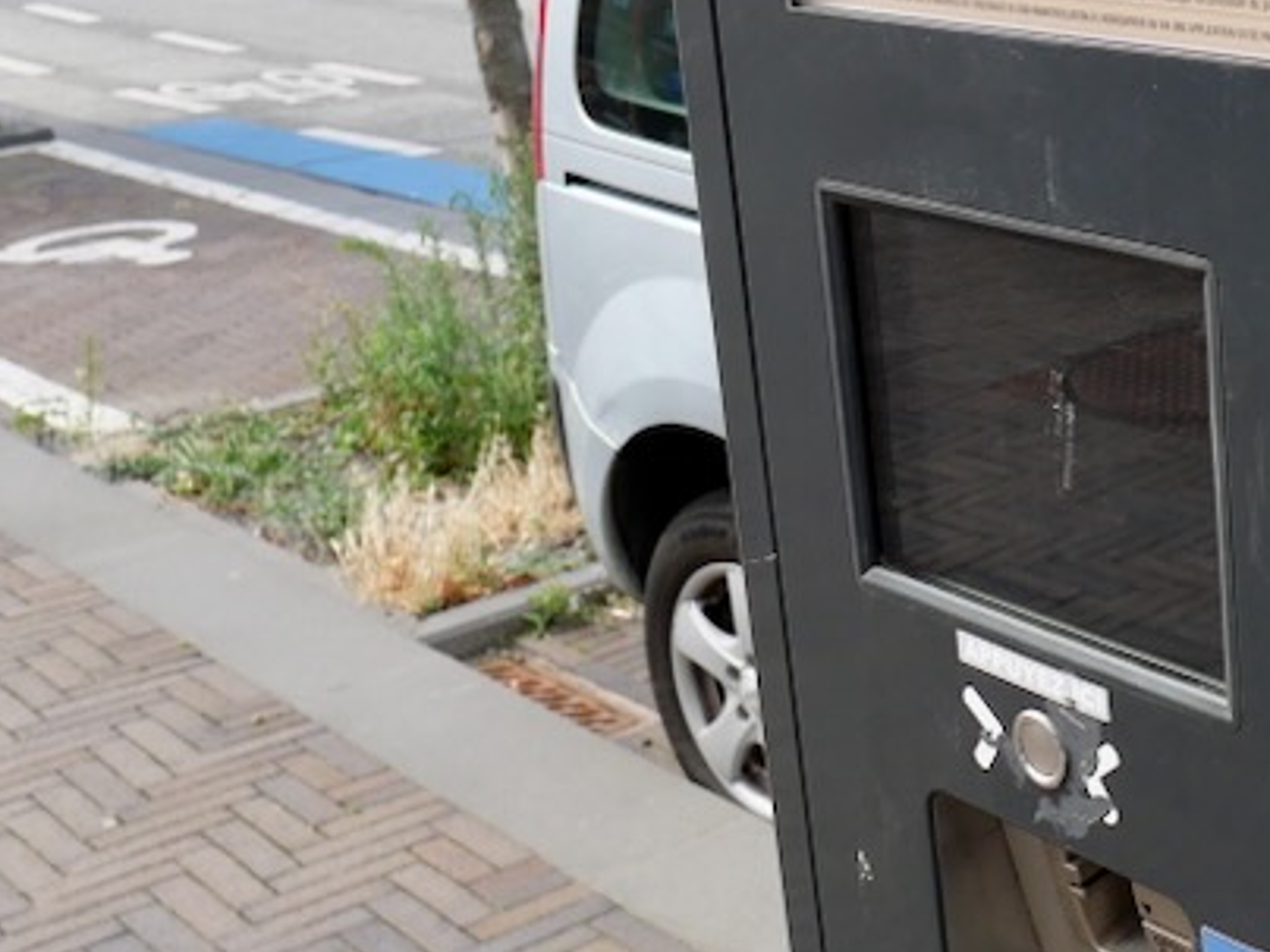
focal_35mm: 57
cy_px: 361
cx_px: 1433
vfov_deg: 25.6
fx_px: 2091
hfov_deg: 30.0
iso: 200
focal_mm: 9
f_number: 3.5
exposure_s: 1/500
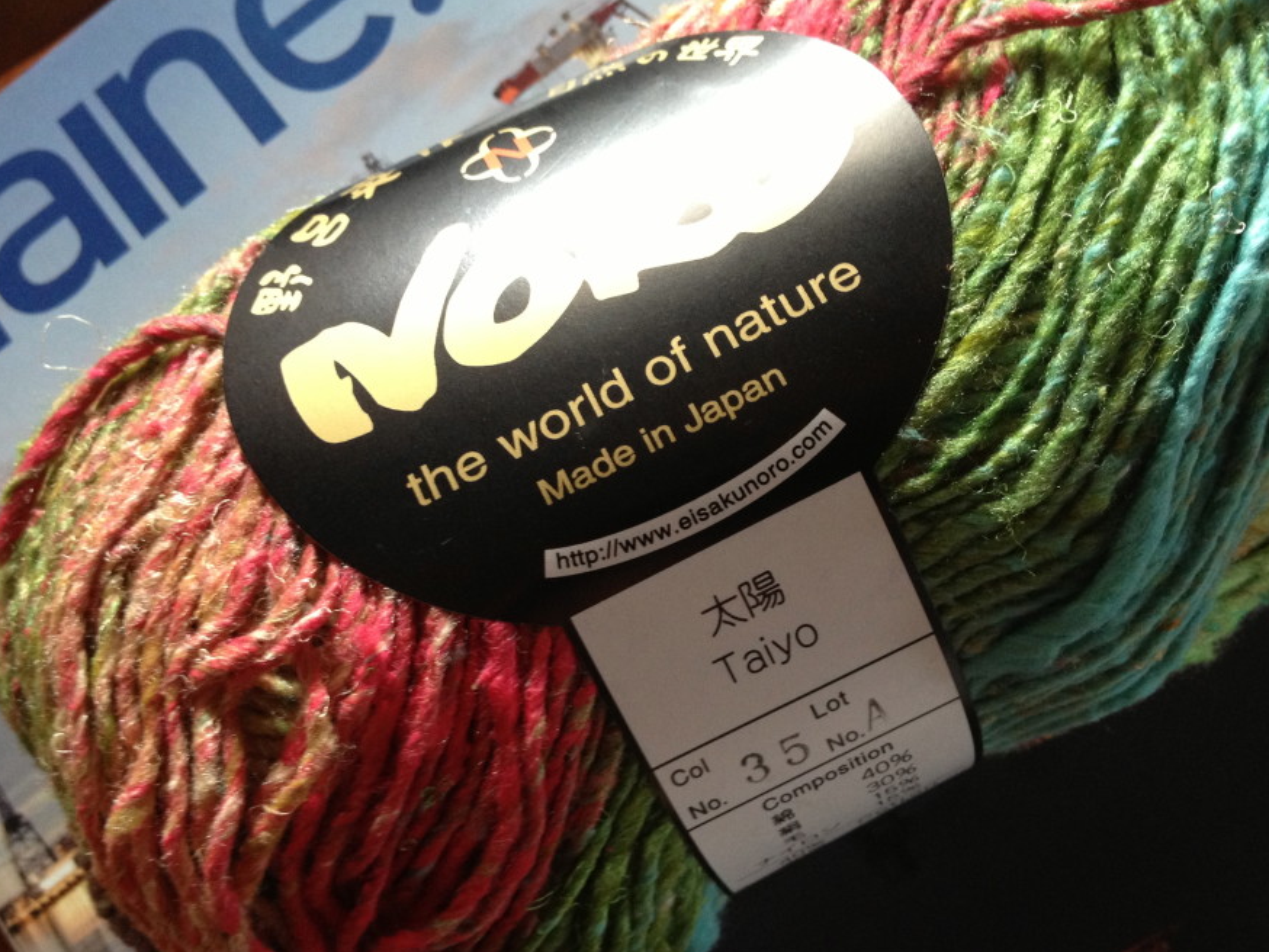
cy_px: 518
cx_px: 633
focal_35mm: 41
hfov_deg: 45.8
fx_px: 1503
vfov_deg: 35.1
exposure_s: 1/20
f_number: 2.4
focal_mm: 4.28
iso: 160
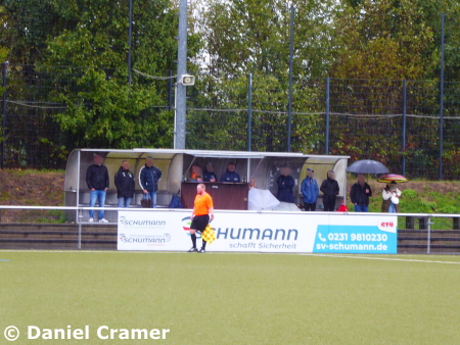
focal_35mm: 231
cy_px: 172
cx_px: 230
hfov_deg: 8.6
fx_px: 3071
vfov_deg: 6.4
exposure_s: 1/80
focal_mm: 41.4
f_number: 5.6
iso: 320
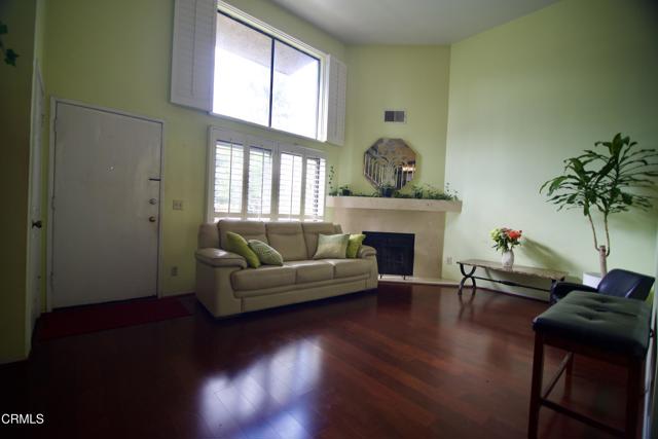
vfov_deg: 73.8
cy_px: 220
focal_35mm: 16
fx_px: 292
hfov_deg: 96.7
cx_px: 329
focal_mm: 16
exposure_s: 1/160
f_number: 2.8
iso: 800
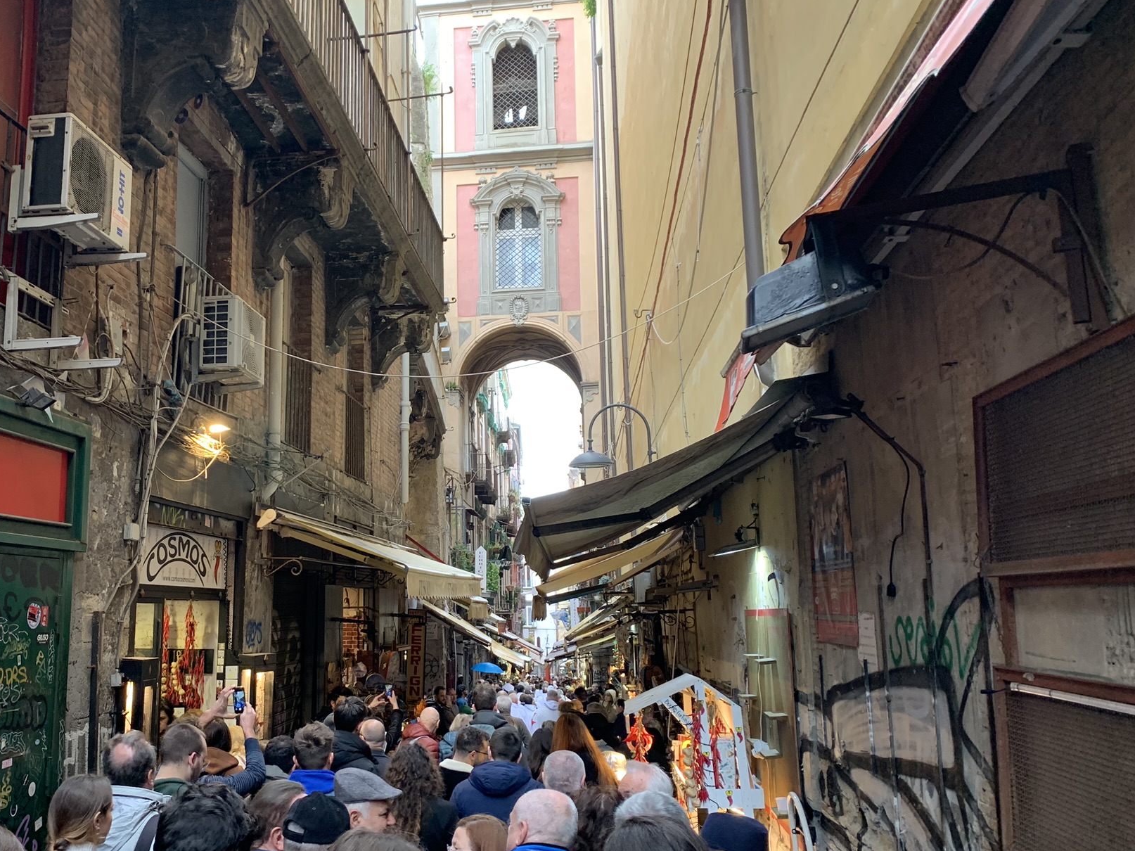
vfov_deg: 42.9
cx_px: 419
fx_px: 1082
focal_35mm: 33
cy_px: 447
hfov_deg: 54.7
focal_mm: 4.25
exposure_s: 1/50
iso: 125
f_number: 1.8
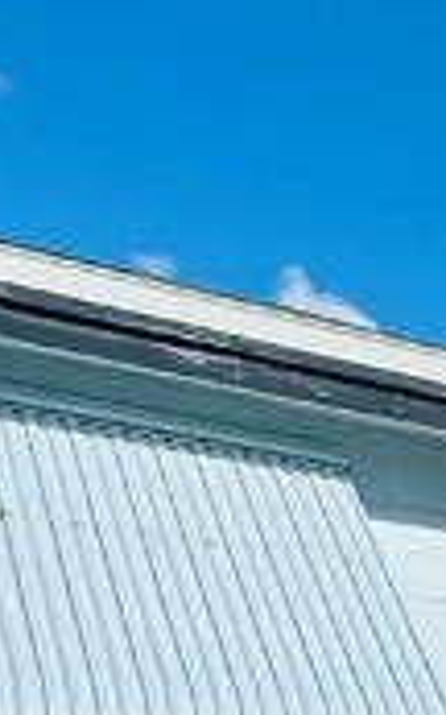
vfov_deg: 21.9
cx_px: 1169
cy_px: 851
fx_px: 1713
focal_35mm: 88
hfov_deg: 11.4
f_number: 2.2
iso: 40
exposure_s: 1/3906
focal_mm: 2.22
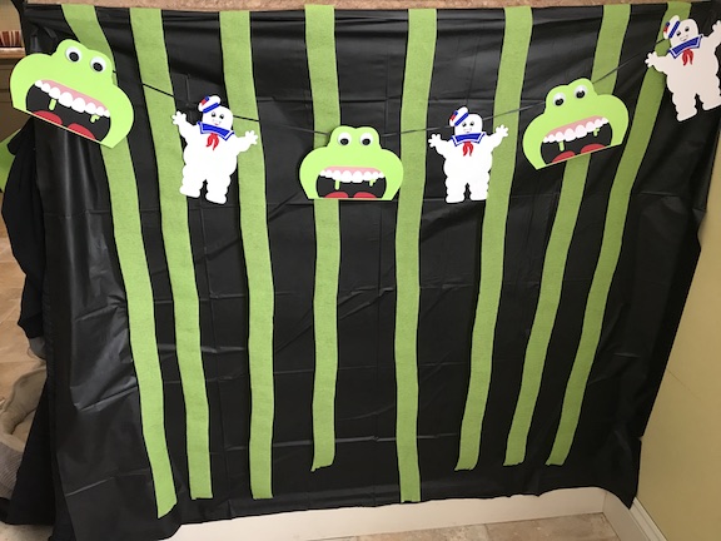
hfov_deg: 63.4
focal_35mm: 28
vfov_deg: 49.7
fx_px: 583
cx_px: 360
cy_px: 270
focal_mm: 3.99
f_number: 1.8
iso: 80
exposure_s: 1/15
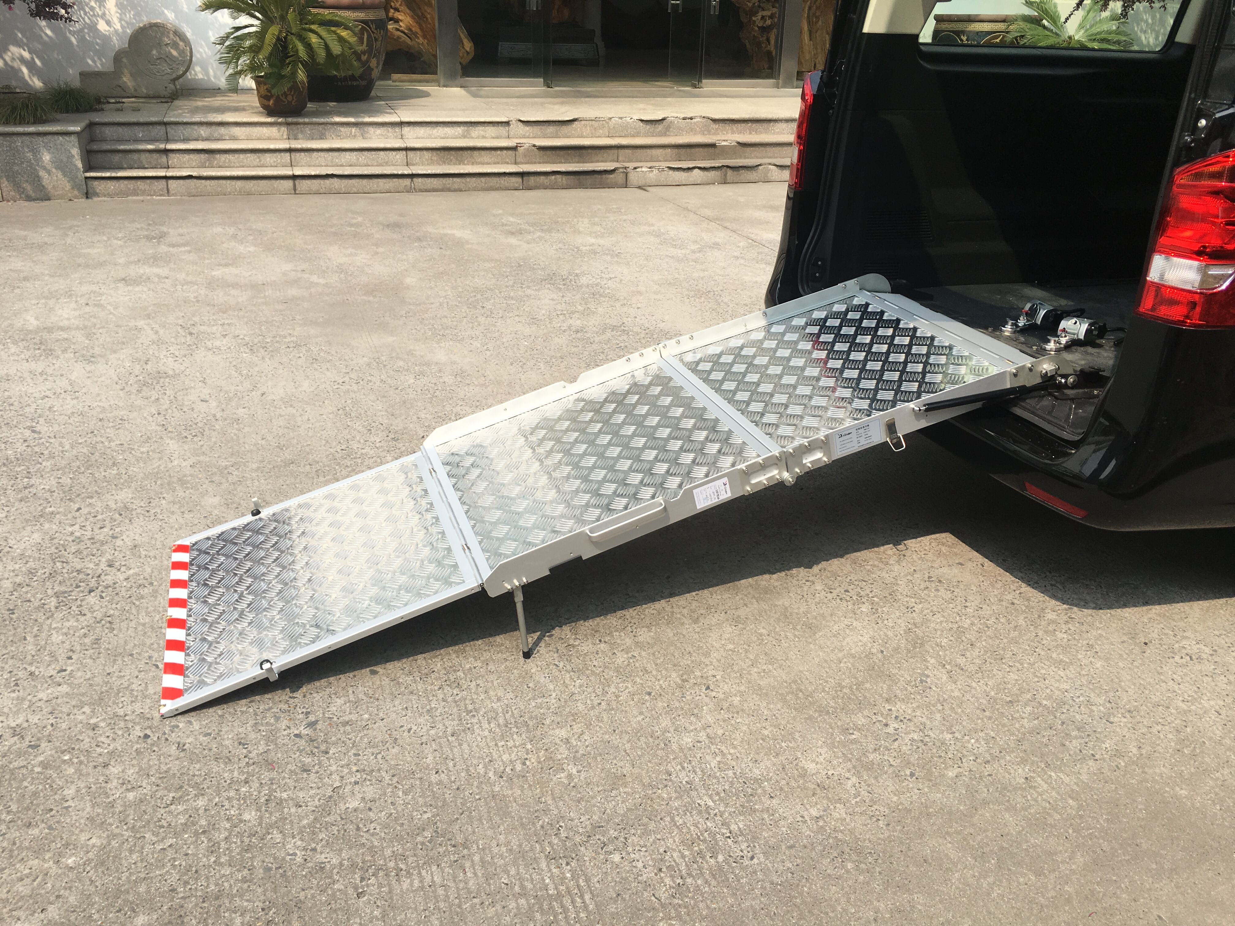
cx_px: 618
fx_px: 1035
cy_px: 463
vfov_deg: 48.2
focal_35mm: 29
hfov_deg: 61.7
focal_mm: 4.15
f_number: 2.2
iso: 25
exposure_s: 1/1261
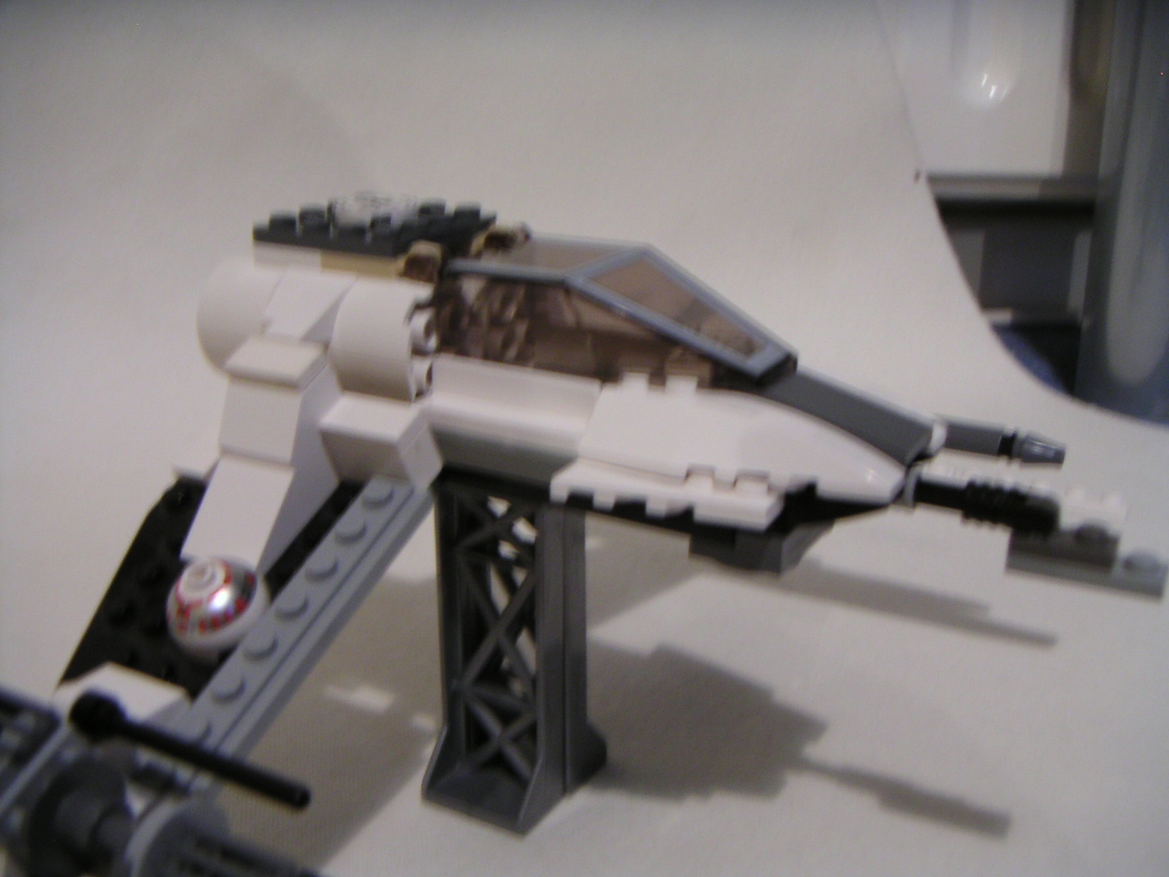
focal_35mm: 37
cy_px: 438
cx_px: 584
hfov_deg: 50.1
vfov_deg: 38.7
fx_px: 1250
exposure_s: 1/2
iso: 100
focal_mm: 4.8
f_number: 2.8
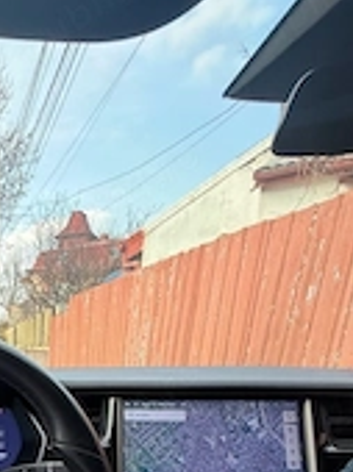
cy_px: 461
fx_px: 450
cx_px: -50
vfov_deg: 47.1
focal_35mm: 33
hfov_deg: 35.5
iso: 64
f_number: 2.2
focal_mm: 2.22
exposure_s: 1/138
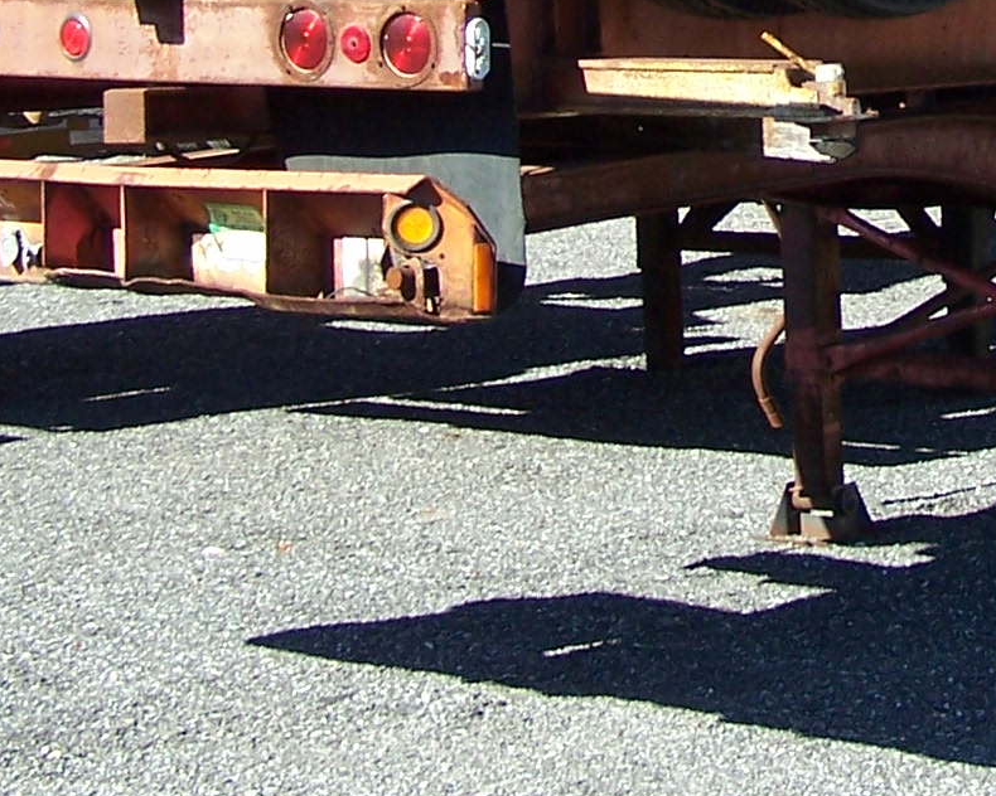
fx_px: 3567
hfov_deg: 15.6
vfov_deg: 12.3
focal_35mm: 121
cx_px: 1036
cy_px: -268
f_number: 2.8
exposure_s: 1/500
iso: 80
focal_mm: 6.3
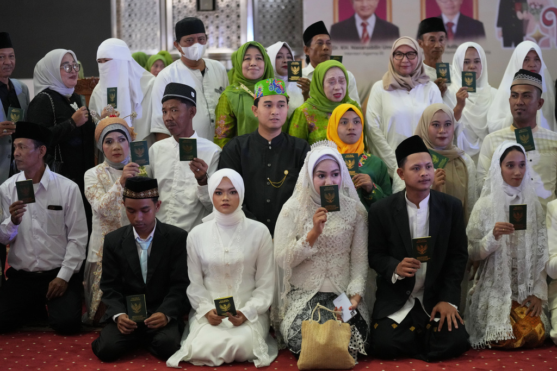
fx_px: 1083
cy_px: 186
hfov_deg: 28.8
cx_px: 278
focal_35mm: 70
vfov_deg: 19.5
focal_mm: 70
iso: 4000
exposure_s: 1/200
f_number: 2.8
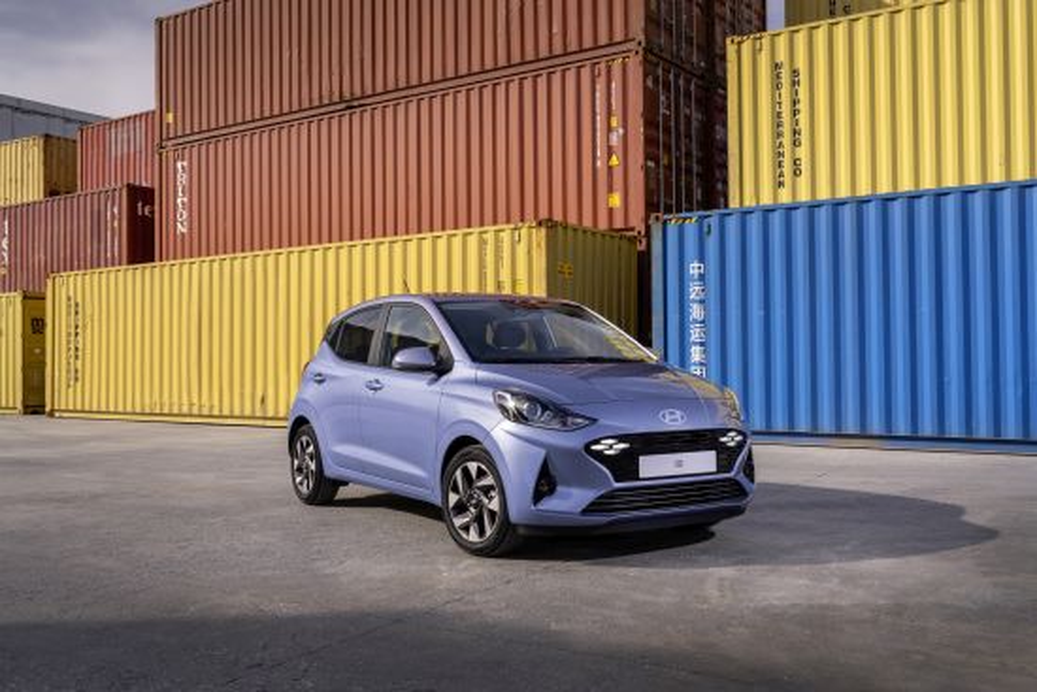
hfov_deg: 57.2
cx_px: 518
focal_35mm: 33
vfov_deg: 40.0
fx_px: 951
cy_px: 346
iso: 100
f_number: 11
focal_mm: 33
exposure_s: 1/40
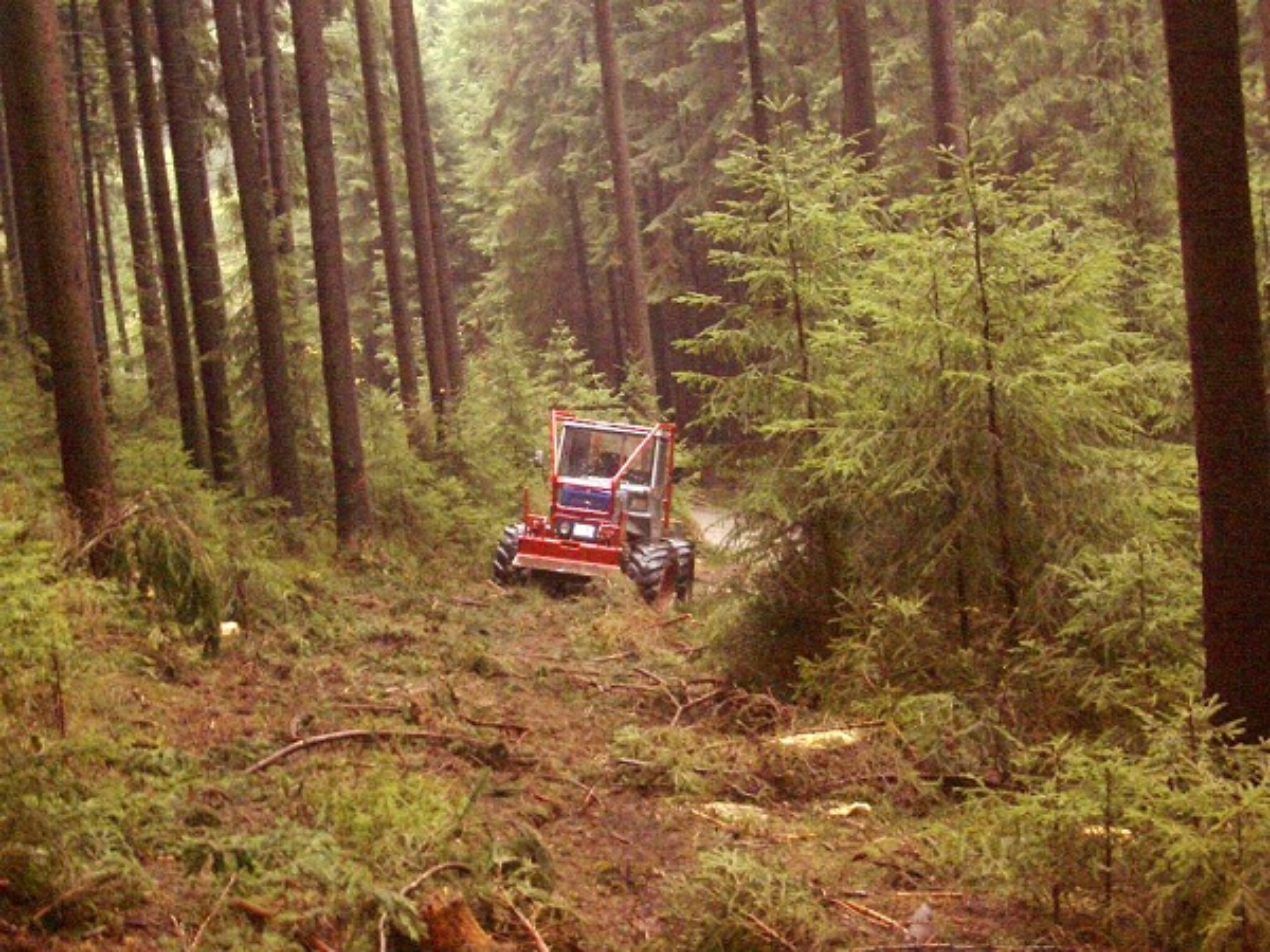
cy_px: 476
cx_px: 635
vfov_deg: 23.7
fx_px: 2275
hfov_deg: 31.2
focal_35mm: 62
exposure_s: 1/60
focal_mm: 10.2
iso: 100
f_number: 3.5
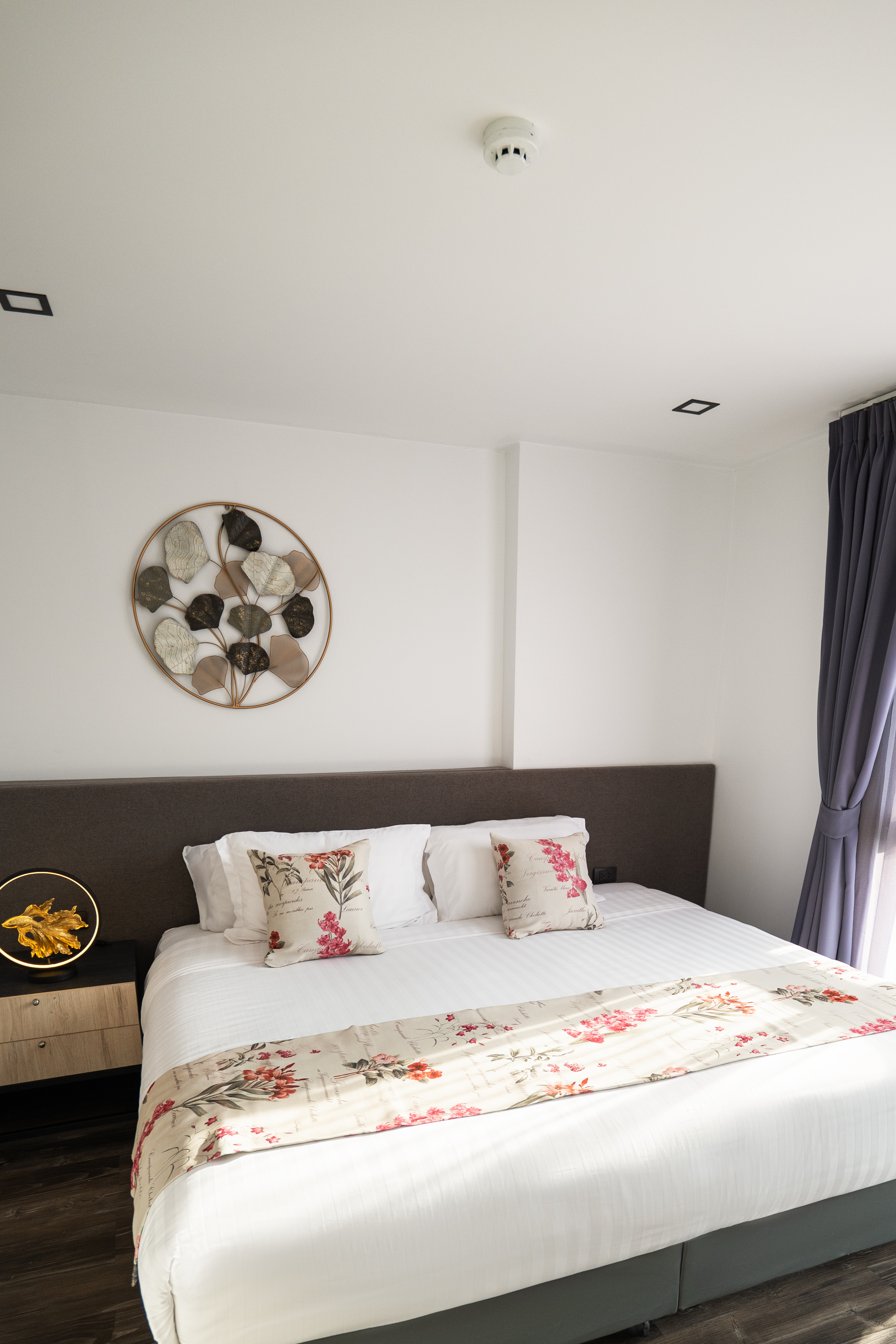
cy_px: 907
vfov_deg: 80.9
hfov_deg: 61.9
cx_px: 458
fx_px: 747
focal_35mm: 20
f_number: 4
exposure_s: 1/200
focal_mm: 14
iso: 400
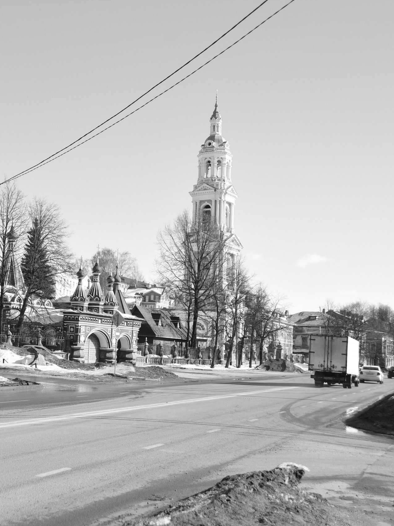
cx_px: 49
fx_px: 774
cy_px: 264
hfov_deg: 27.6
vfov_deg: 37.5
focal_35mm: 51
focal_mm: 35
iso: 125
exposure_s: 1/800
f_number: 6.3
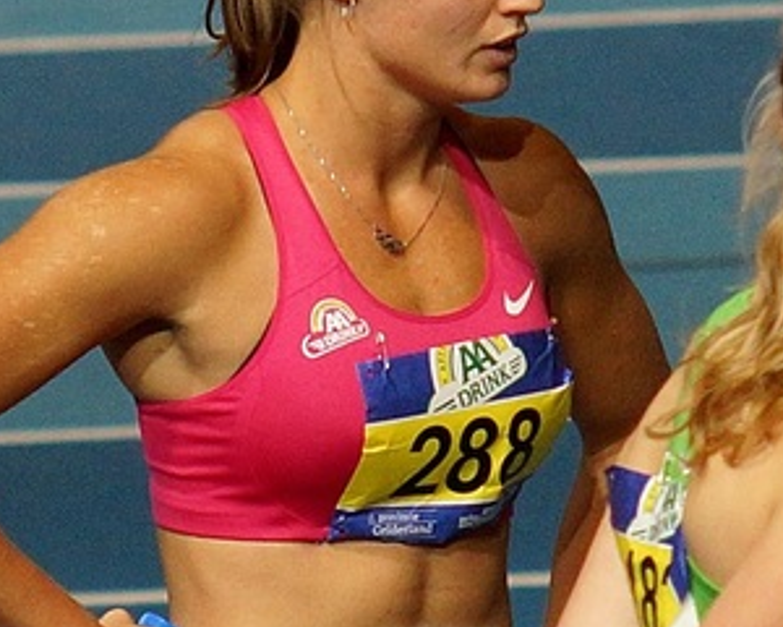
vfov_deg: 2.6
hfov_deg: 3.2
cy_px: 344
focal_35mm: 601
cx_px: 480
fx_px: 13927
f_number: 3.5
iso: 640
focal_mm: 160
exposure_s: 1/400
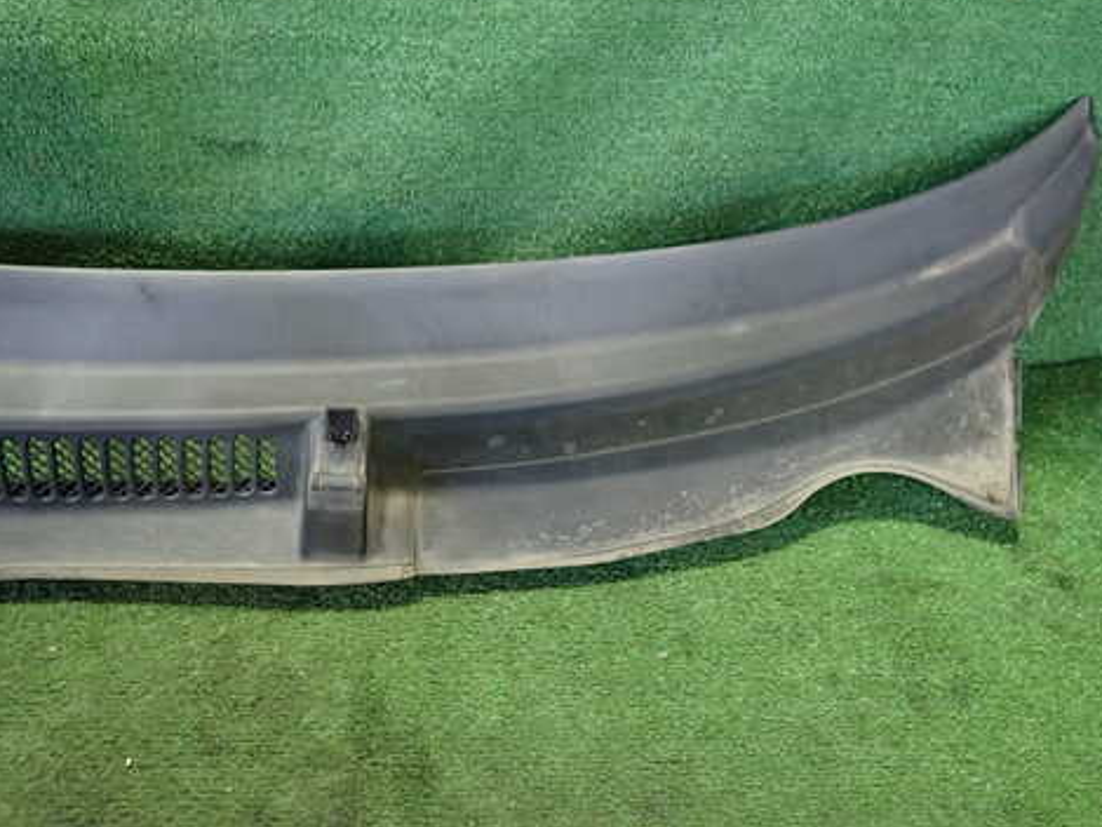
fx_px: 1019
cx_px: 508
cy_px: 437
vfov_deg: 44.2
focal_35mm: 32
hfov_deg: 56.7
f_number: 2
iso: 640
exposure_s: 1/30
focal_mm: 4.5
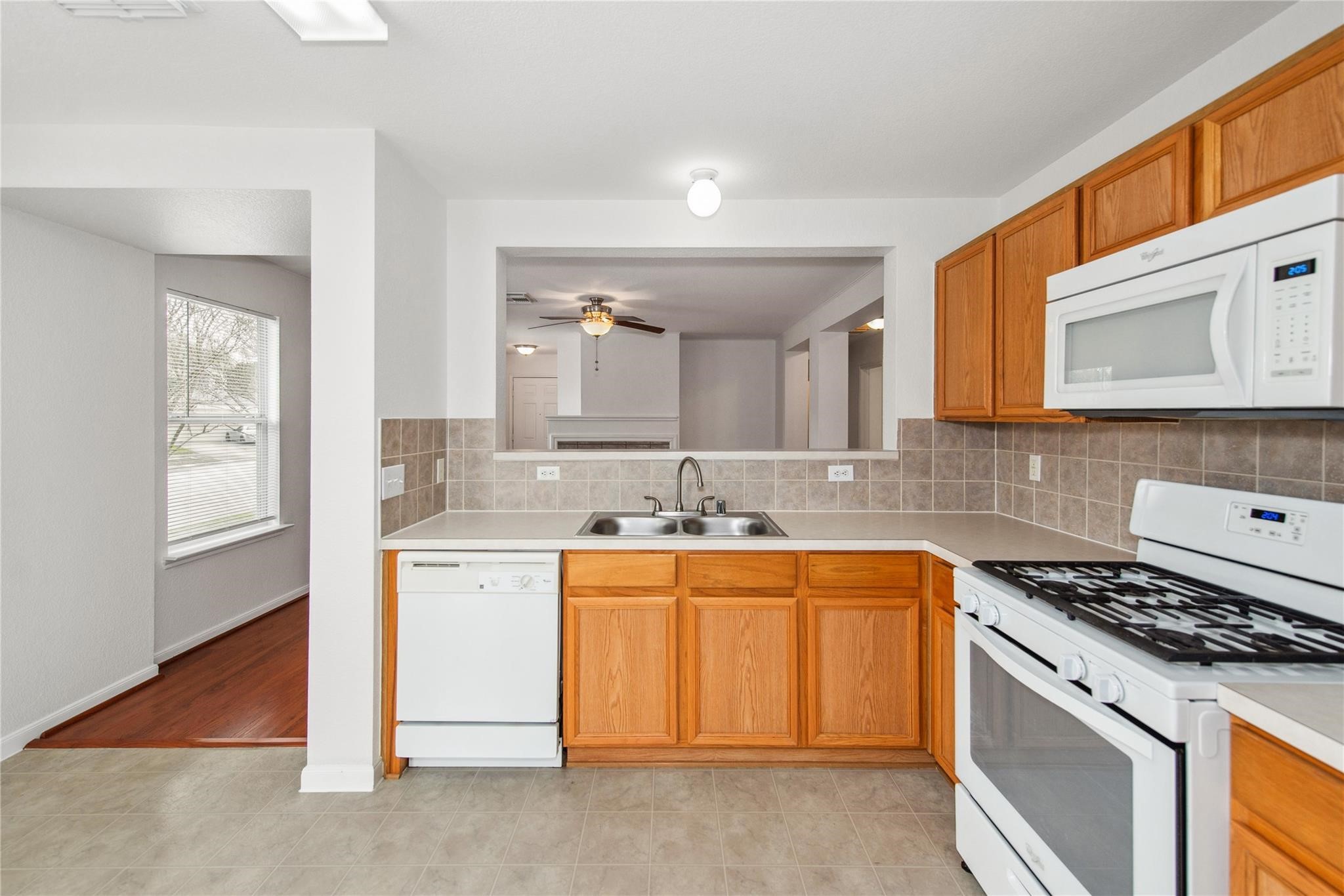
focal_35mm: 14
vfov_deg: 81.2
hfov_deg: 104.2
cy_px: 448
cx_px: 672
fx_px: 523
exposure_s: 1/100
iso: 400
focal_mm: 14
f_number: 5.6
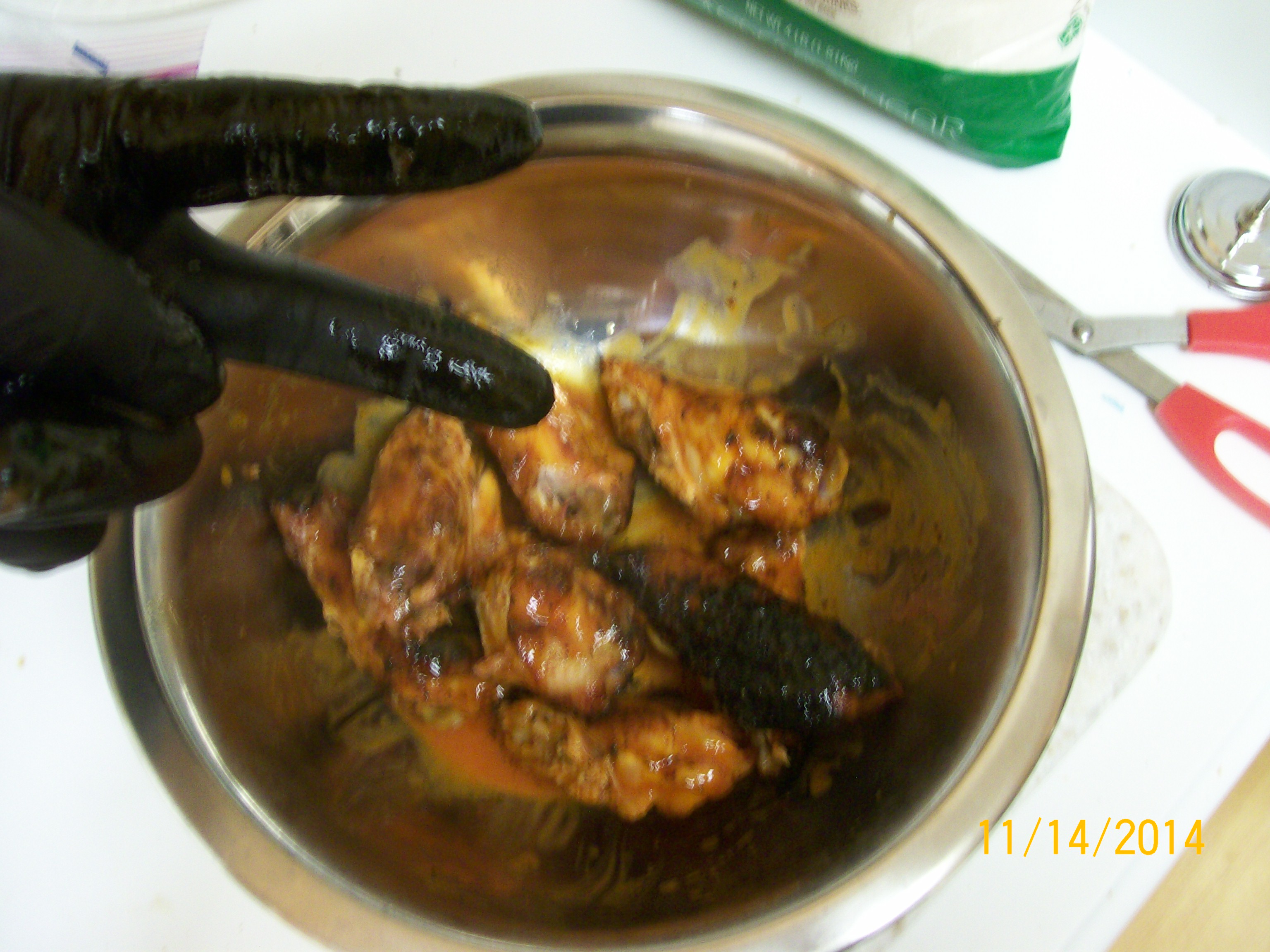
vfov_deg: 39.7
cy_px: 476
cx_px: 635
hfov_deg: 51.4
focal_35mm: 36
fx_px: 1321
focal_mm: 6
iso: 160
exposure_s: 1/8
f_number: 2.7
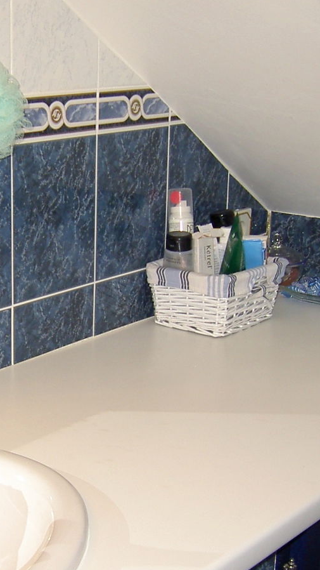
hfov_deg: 18.0
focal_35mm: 66
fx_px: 996
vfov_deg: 31.8
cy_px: 343
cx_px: 37
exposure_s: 1/60
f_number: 2.8
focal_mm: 5.6
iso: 100
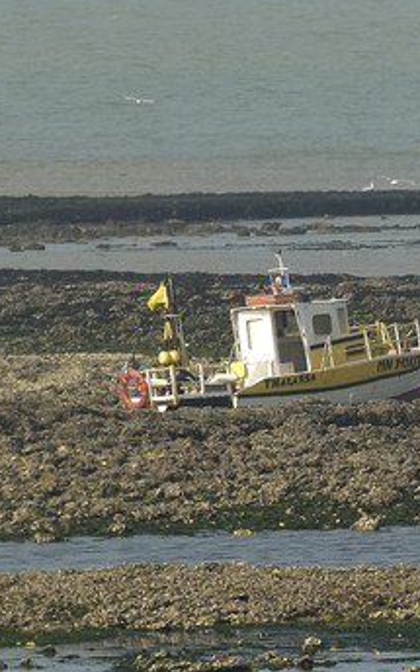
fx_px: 22735
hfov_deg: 1.1
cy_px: 1000
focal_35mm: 1241
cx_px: 1442
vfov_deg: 1.7
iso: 100
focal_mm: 175
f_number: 7.6
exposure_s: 1/160
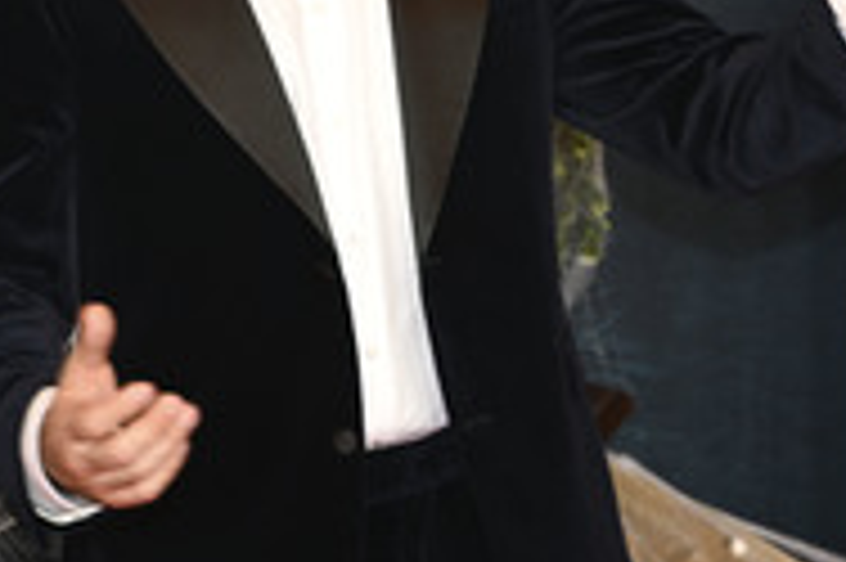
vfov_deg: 7.6
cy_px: -13
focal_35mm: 180
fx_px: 4226
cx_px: 412
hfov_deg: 11.4
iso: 400
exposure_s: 1/125
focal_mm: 75
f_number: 2.8
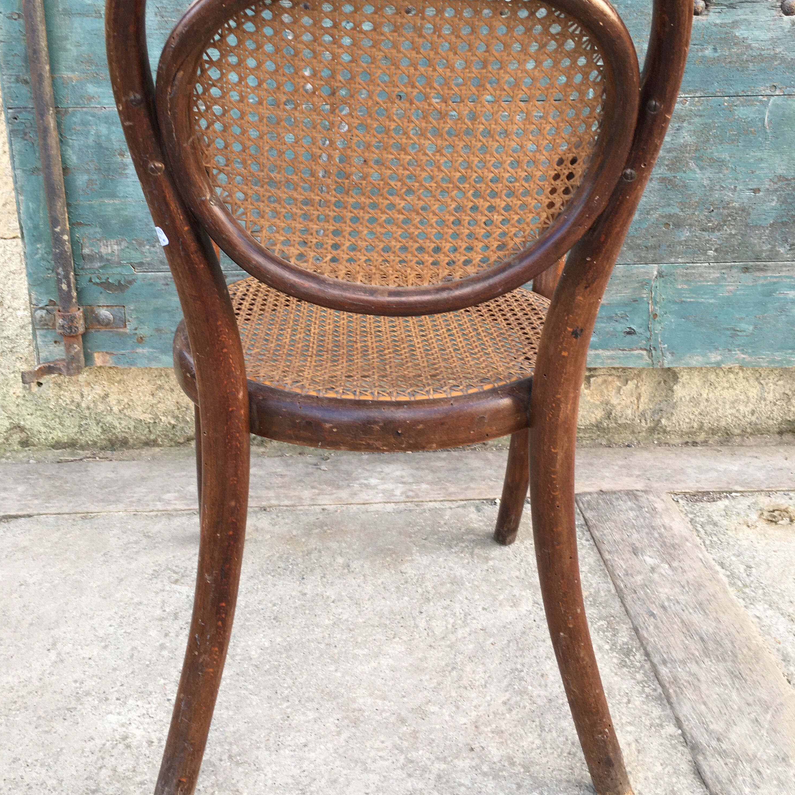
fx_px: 909
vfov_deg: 47.0
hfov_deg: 47.2
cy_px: 331
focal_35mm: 35
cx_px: 393
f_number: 2.2
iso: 25
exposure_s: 1/50
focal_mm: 4.15
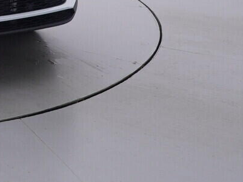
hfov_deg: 19.8
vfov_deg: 17.3
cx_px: -171
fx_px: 546
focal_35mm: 78
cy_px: -80
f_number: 5
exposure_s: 1/80
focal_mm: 15
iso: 200
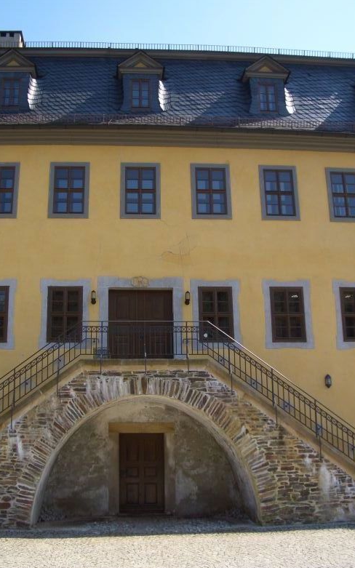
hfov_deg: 33.5
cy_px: 288
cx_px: 153
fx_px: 588
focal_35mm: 38
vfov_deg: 51.5
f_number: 4.3
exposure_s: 1/250
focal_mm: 5.8
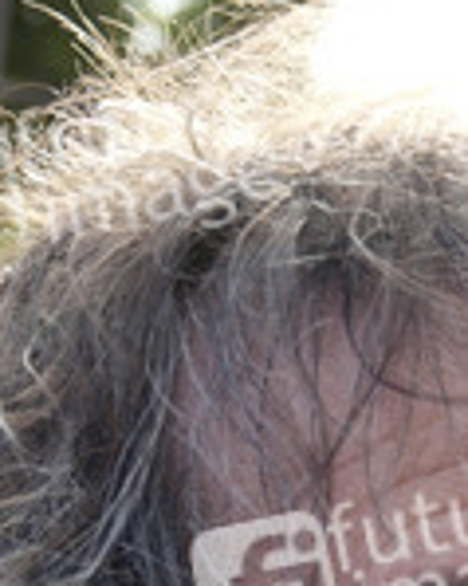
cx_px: 511
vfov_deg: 9.1
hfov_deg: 7.4
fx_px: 3609
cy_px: 767
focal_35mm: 208
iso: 400
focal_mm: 55
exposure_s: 1/180
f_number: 8
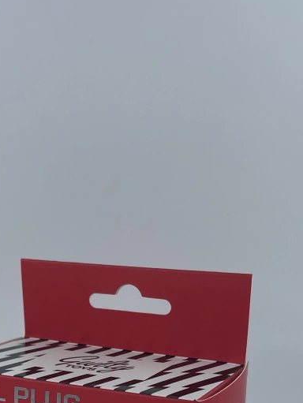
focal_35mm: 61
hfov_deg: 23.9
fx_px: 711
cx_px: 91
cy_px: 426
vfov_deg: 29.1
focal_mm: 4.2
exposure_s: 1/1949
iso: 32
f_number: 1.6
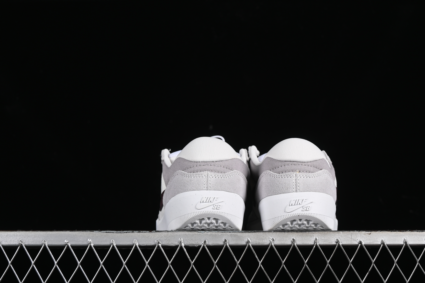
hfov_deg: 28.1
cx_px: 212
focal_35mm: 72
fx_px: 850
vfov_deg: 18.9
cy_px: 142
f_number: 7.1
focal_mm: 48
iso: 160
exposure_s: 1/160
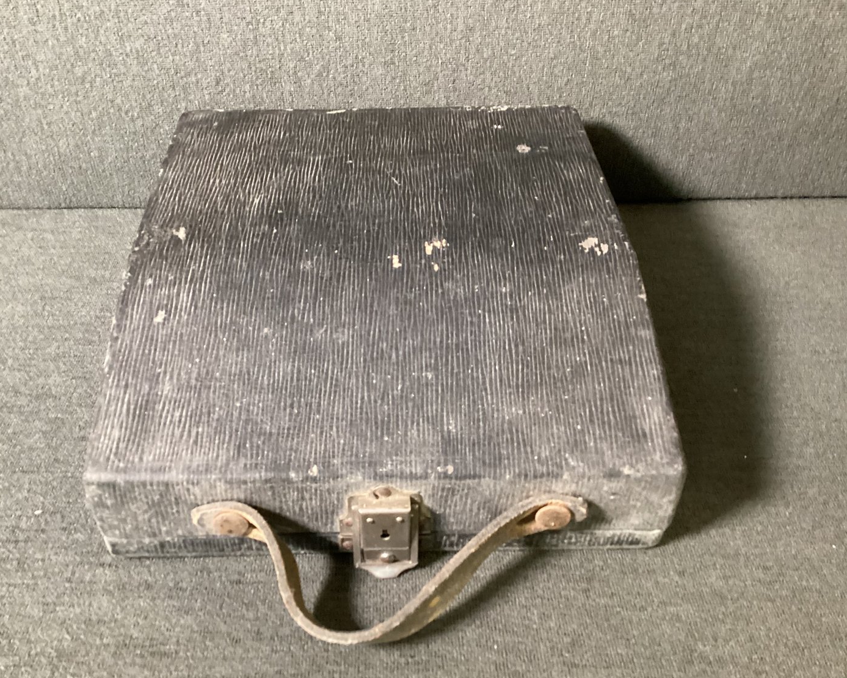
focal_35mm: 33
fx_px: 827
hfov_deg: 54.2
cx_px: 392
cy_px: 342
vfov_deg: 44.6
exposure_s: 1/30
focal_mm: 3.3
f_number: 2.4
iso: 500
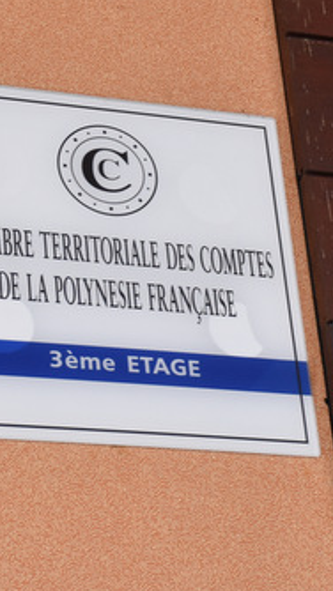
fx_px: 1552
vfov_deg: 21.6
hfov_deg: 12.1
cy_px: 277
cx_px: 340
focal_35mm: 99
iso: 1000
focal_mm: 35
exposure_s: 1/60
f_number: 4.2
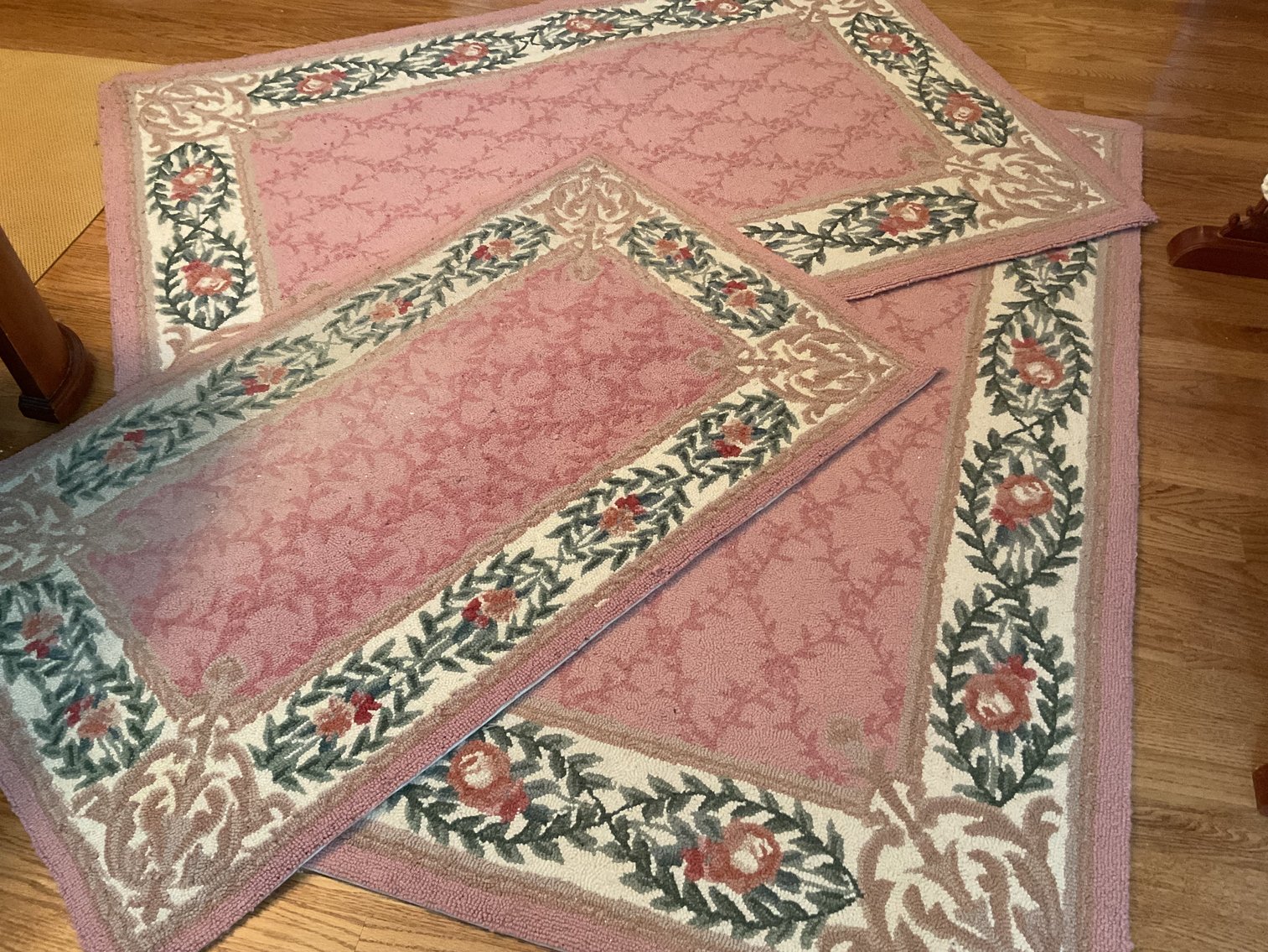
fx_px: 1062
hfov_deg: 61.7
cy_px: 476
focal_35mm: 29
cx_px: 634
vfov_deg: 48.2
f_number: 1.8
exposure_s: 1/60
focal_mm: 3
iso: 250
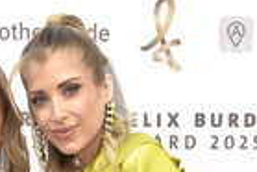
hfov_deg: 18.5
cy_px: 355
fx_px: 779
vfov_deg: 11.3
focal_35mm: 109
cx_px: 31
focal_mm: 38
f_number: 6.3
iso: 400
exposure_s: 1/250
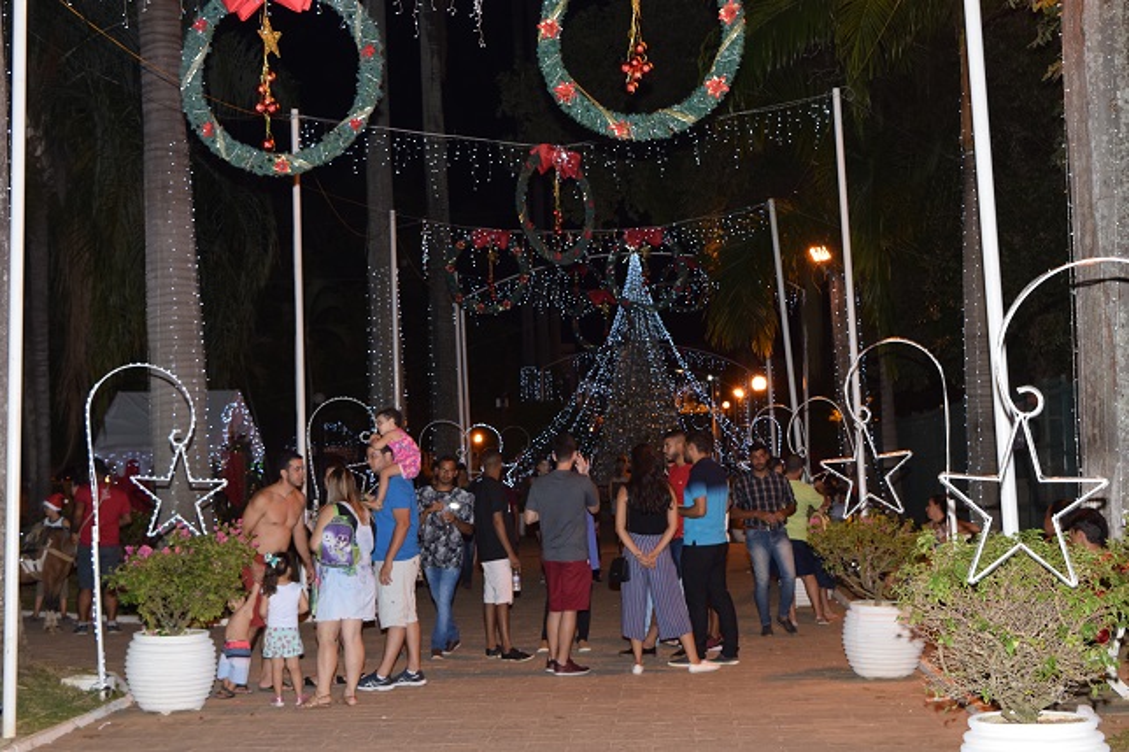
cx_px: 564
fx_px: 1975
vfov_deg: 21.6
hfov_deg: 31.9
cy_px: 376
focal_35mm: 63
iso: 800
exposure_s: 1/60
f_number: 8
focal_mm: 42
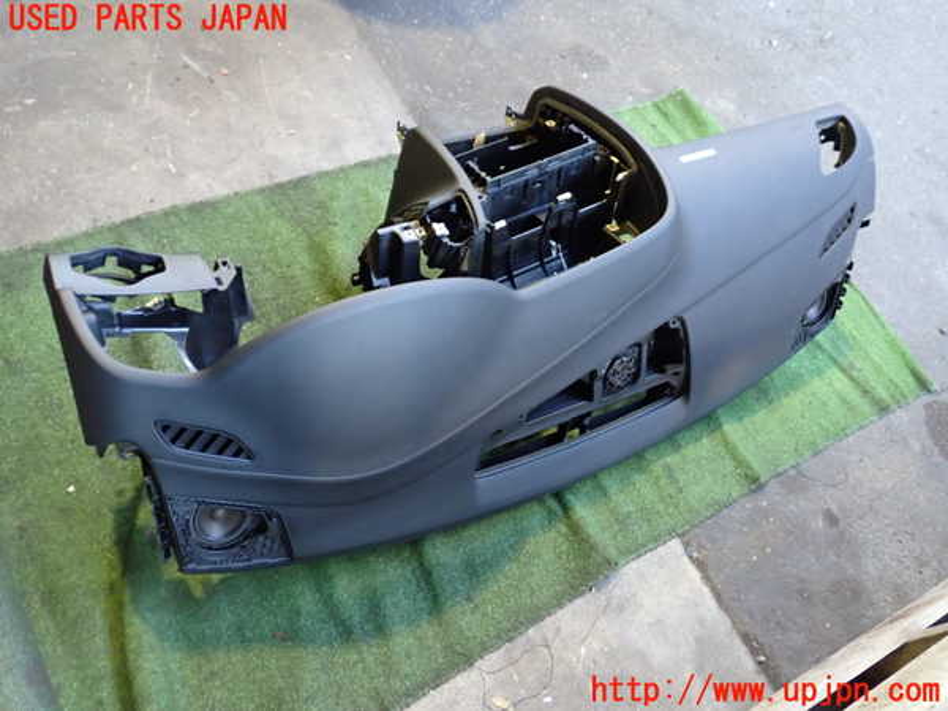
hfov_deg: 60.0
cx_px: 474
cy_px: 356
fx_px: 822
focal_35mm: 30
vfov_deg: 46.8
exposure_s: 1/30
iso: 800
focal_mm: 5.4
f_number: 2.3
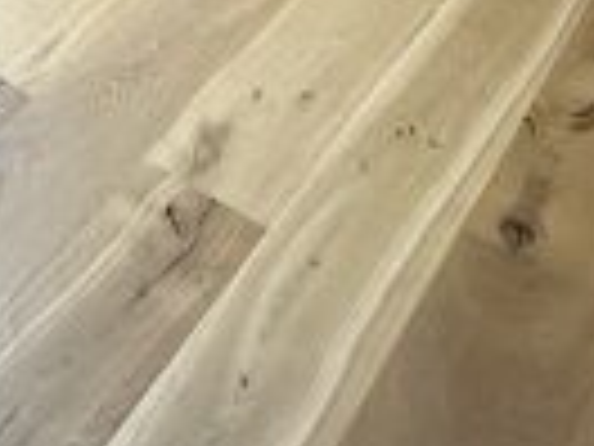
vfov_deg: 13.7
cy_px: -646
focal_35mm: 74
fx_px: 1270
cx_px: -32
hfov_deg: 24.8
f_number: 2.2
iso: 250
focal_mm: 2.22
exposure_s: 1/99
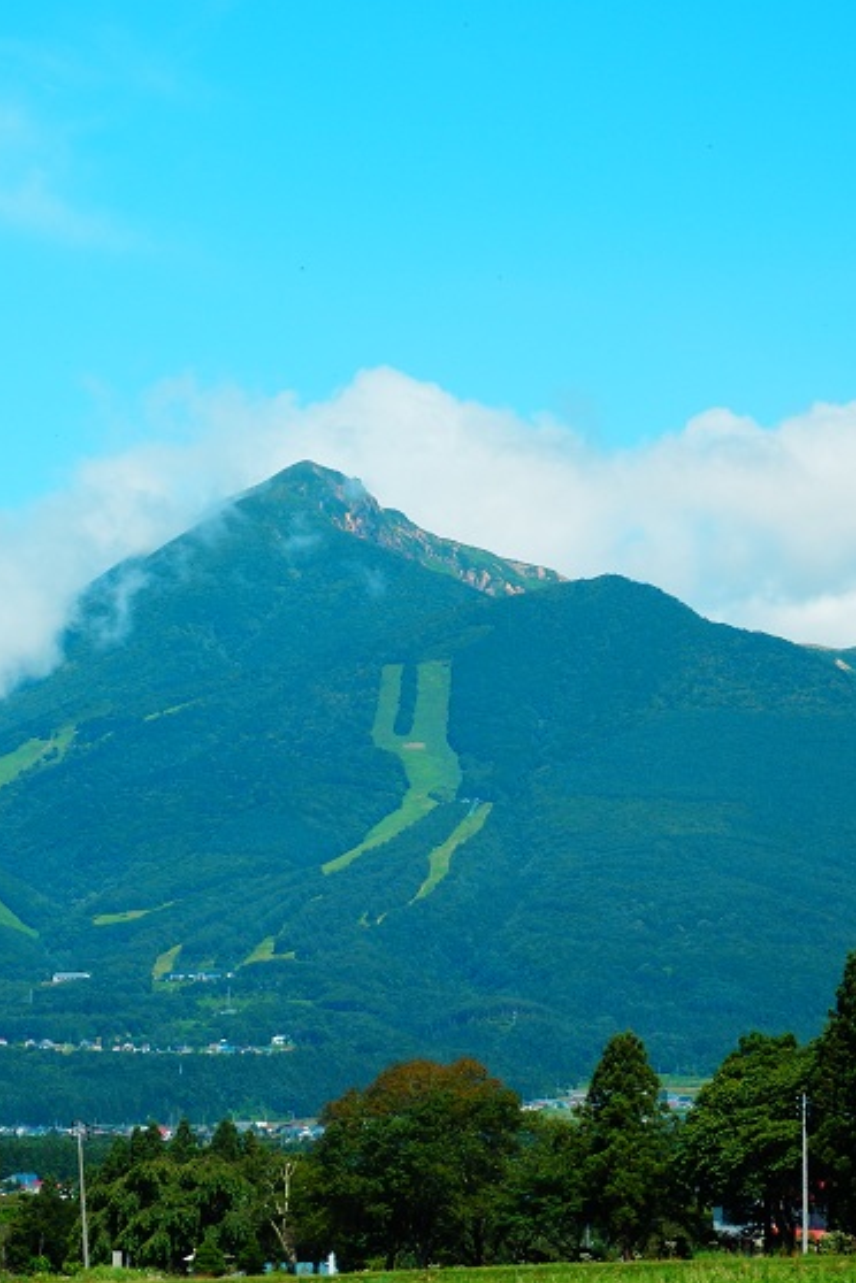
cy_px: 639
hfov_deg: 11.1
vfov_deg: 16.7
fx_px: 4387
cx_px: 255
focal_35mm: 123
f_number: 4.8
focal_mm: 15.8
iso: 80
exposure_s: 1/500
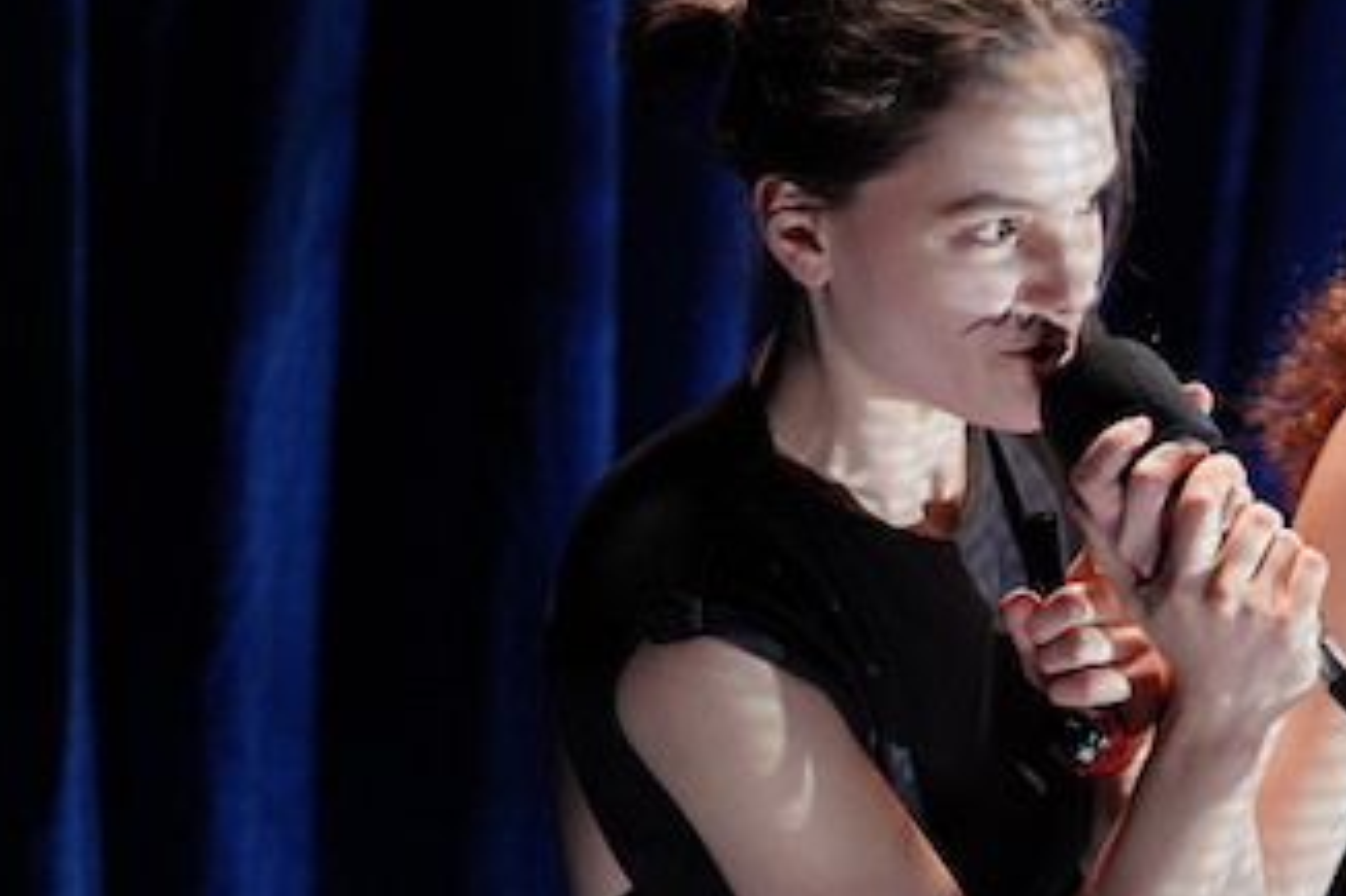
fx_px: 12369
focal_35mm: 331
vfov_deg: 4.1
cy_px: 291
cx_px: 1462
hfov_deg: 6.2
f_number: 1.8
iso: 3200
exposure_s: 1/125
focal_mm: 135
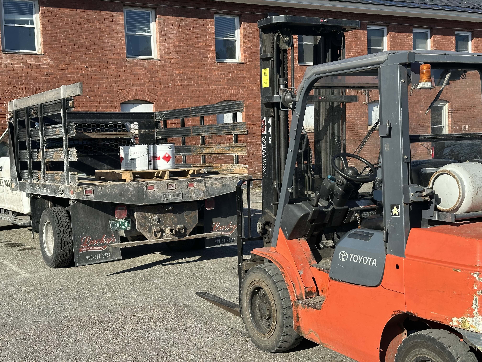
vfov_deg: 30.3
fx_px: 668
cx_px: 241
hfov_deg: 39.7
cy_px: 181
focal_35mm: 48
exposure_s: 1/2304
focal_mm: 6.86
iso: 64
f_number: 1.78
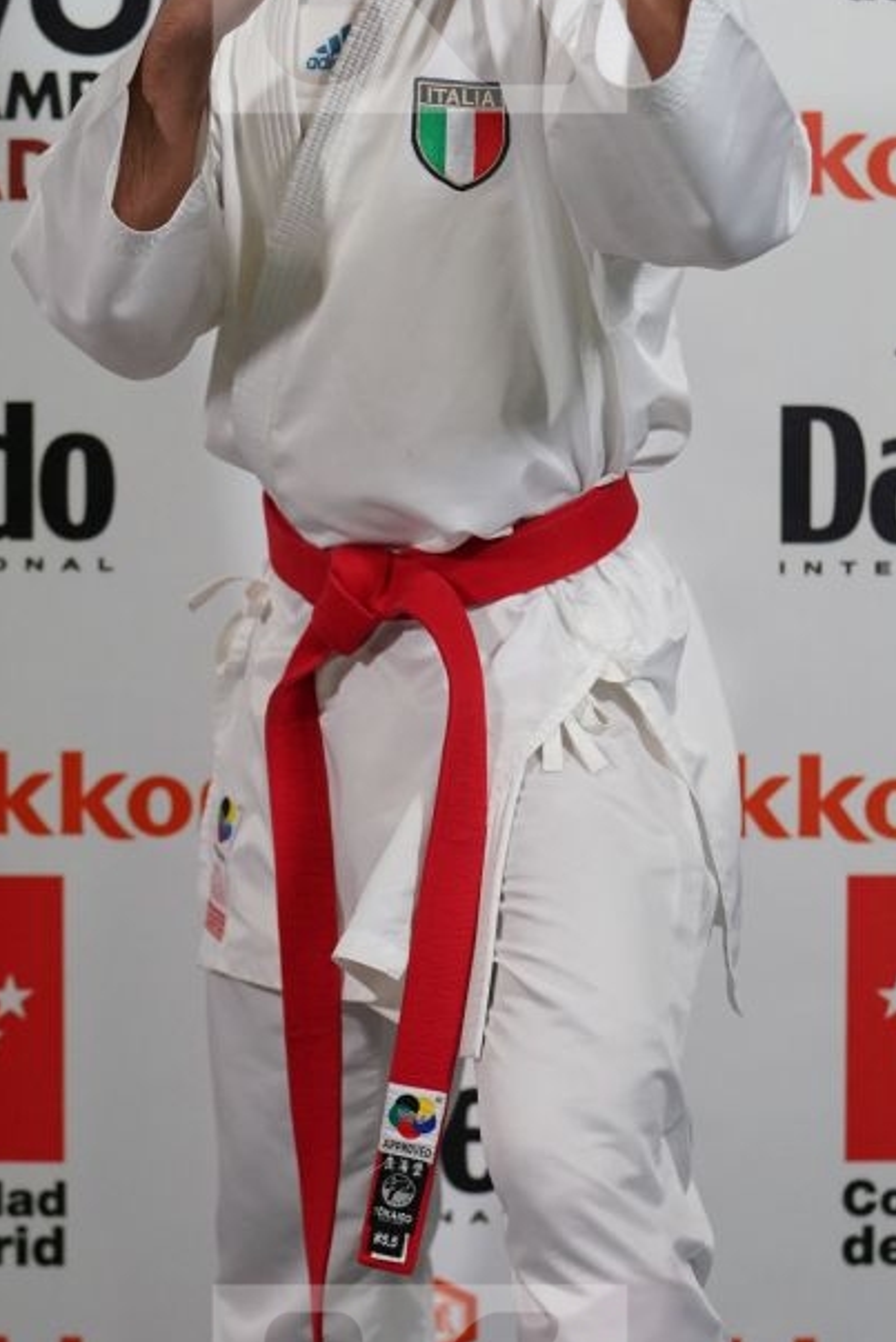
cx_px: 420
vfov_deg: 14.8
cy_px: 698
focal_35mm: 139
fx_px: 5186
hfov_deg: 9.9
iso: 2500
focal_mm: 70
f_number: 2.8
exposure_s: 1/500
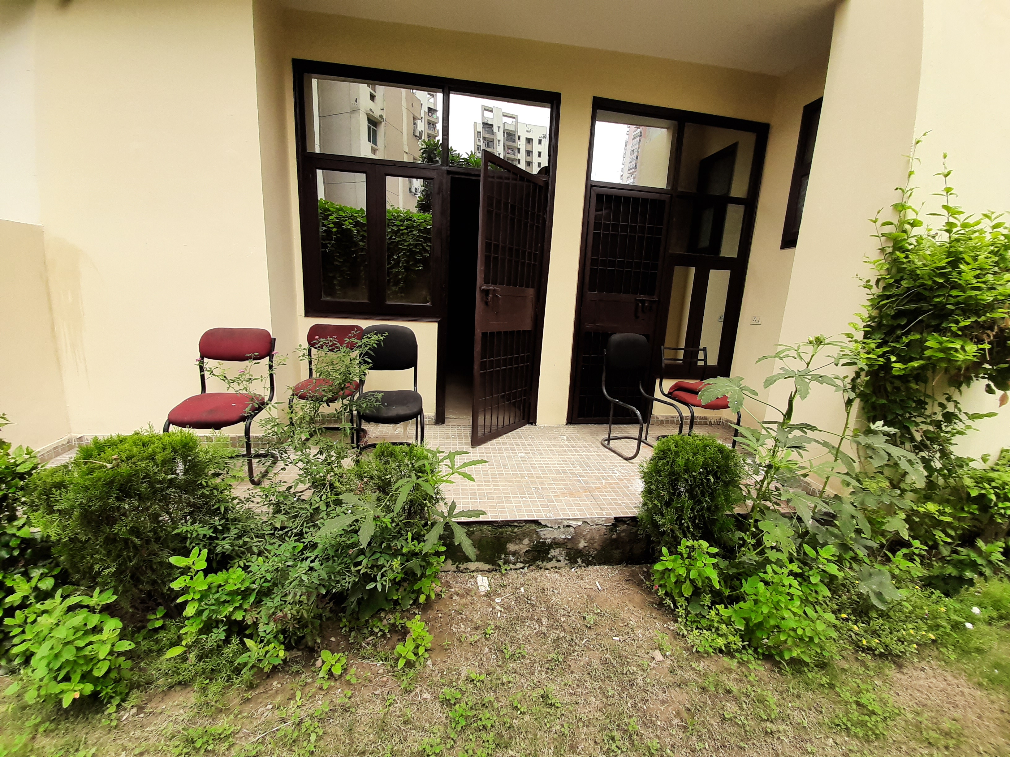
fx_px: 379
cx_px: 505
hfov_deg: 106.2
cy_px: 378
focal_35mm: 13
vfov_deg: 89.9
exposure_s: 1/377
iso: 40
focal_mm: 1.42
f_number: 2.2
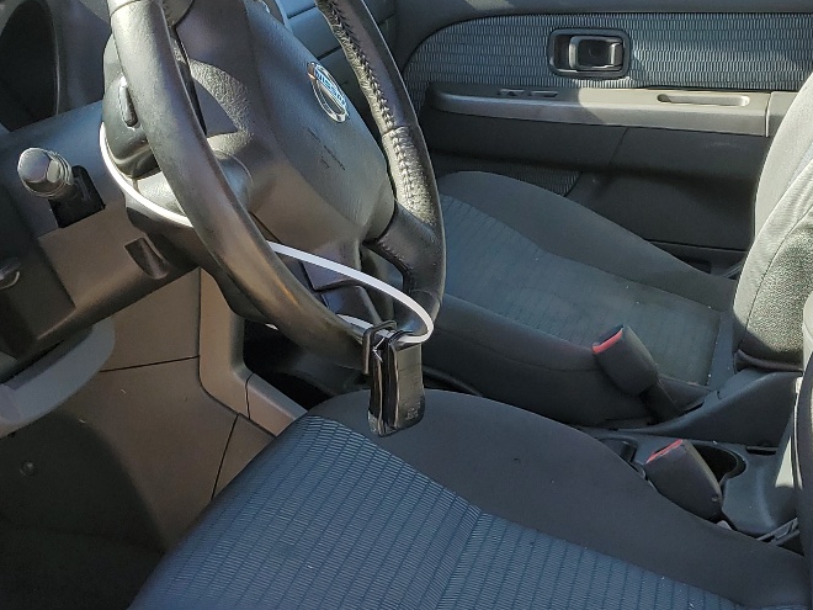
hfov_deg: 30.7
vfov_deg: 23.2
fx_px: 1480
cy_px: 372
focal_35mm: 63
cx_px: 472
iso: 50
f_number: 1.5
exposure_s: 1/588
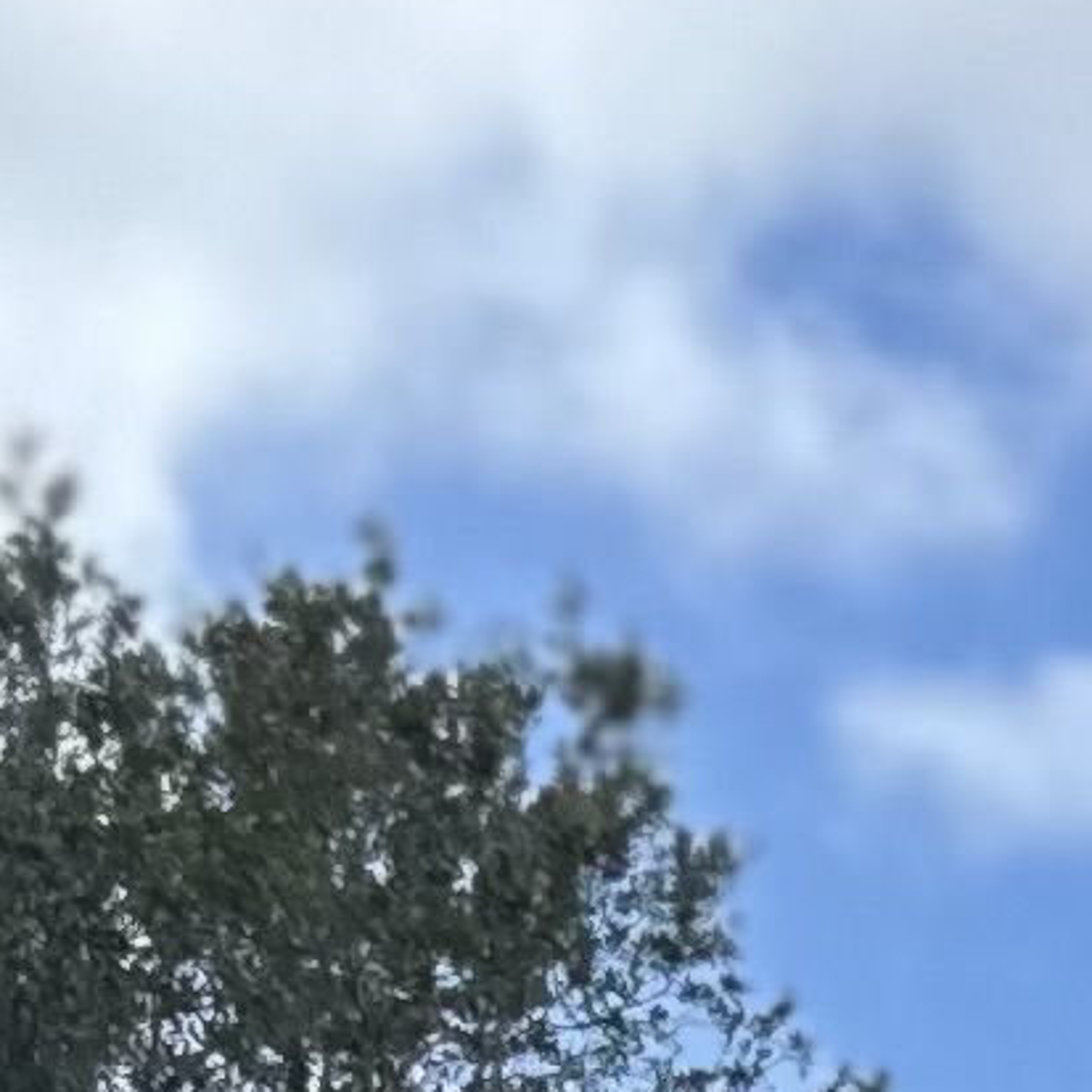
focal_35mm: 207
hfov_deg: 8.2
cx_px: 1853
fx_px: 7388
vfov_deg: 7.2
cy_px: 3710
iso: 80
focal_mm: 6.86
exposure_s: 1/3472
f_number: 1.78
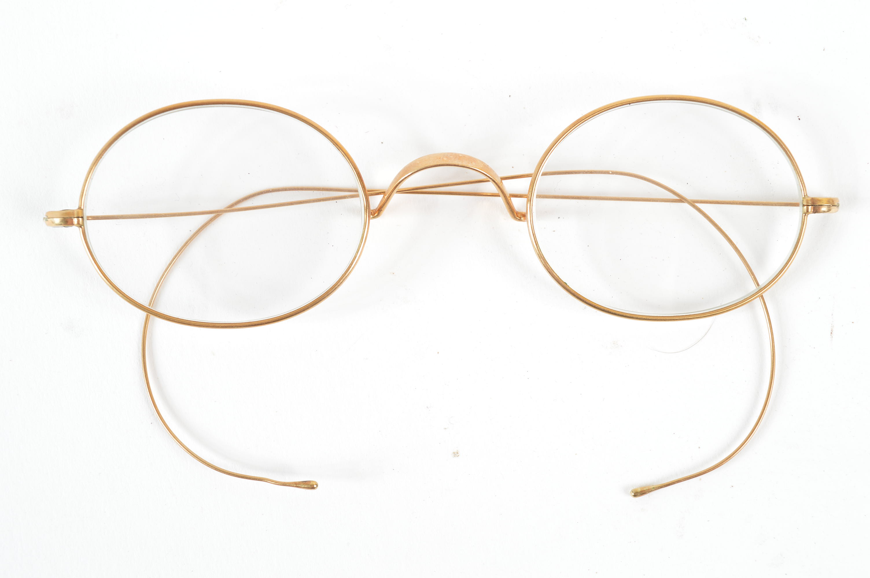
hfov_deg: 42.4
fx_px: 1123
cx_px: 435
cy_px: 289
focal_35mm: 46
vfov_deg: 28.9
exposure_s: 1/100
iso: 100
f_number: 11
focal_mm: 31
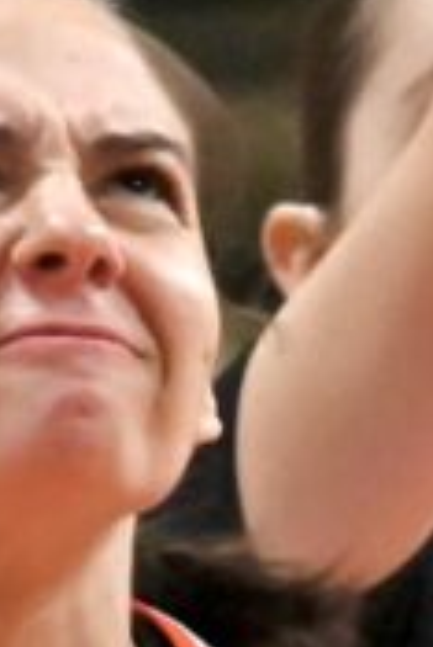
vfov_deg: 2.7
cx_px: -96
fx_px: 13684
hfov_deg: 1.8
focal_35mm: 760
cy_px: 719
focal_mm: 85
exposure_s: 1/1250
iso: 3200
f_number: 2.8
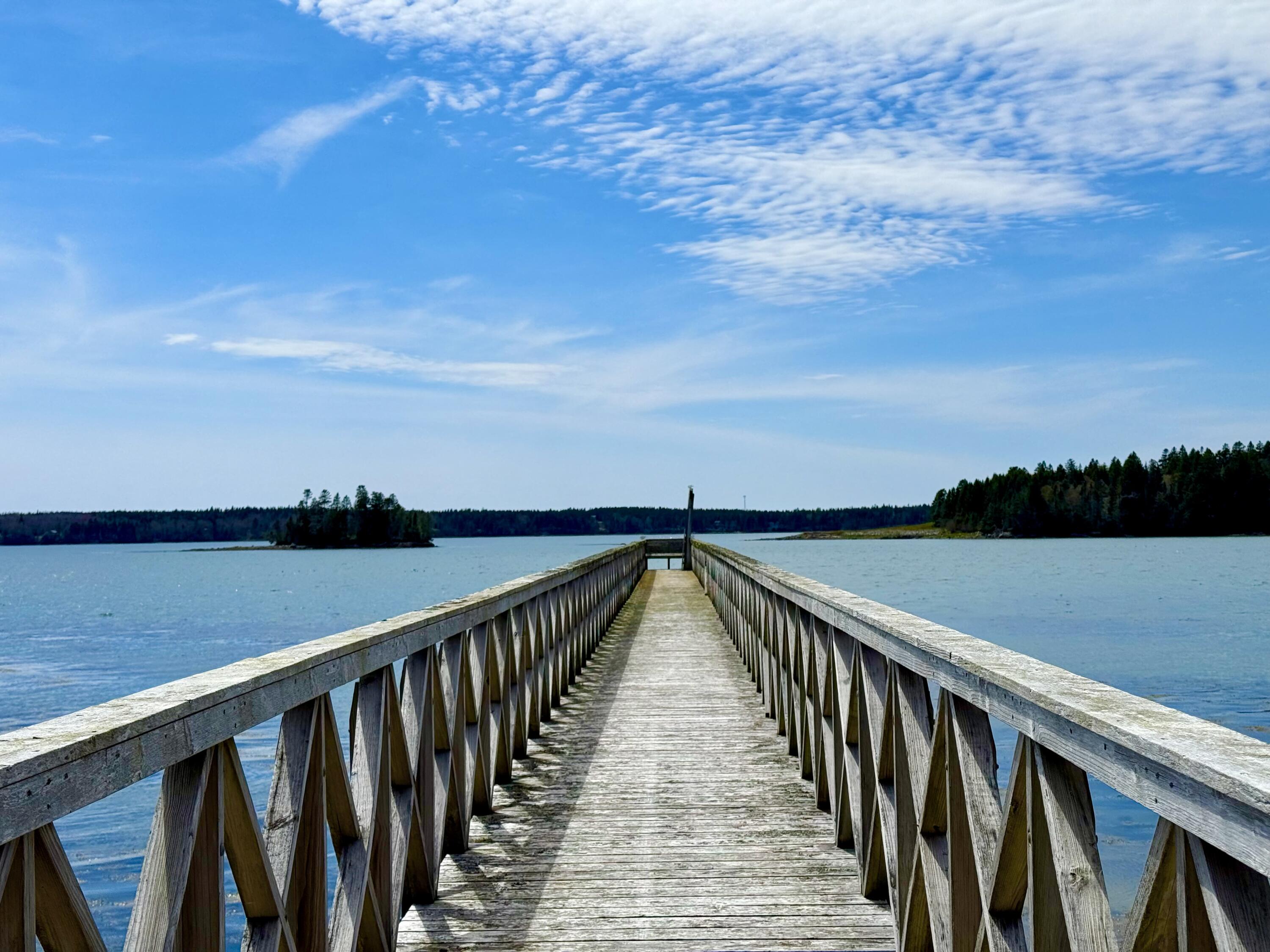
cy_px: 476
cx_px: 635
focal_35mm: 48
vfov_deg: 30.3
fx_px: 1761
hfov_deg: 39.7
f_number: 1.78
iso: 64
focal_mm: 6.76
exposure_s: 1/11364
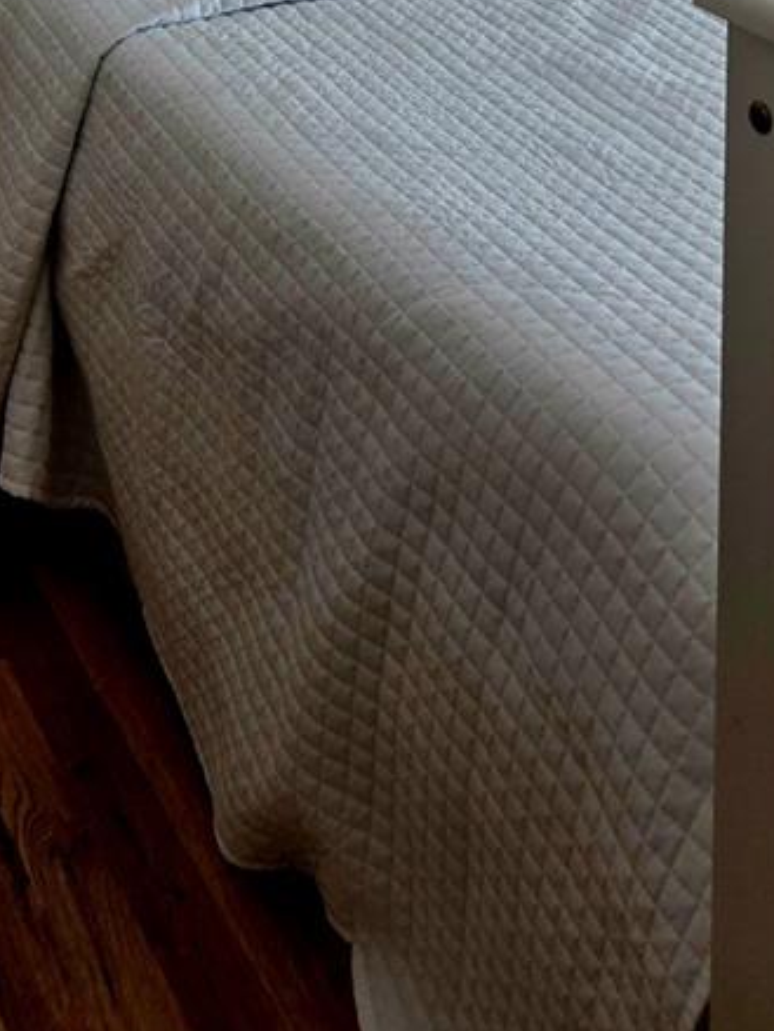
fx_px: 1876
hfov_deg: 23.3
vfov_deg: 26.1
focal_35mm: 63
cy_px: -320
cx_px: 433
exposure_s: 1/120
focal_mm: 5.4
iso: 64
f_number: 1.8
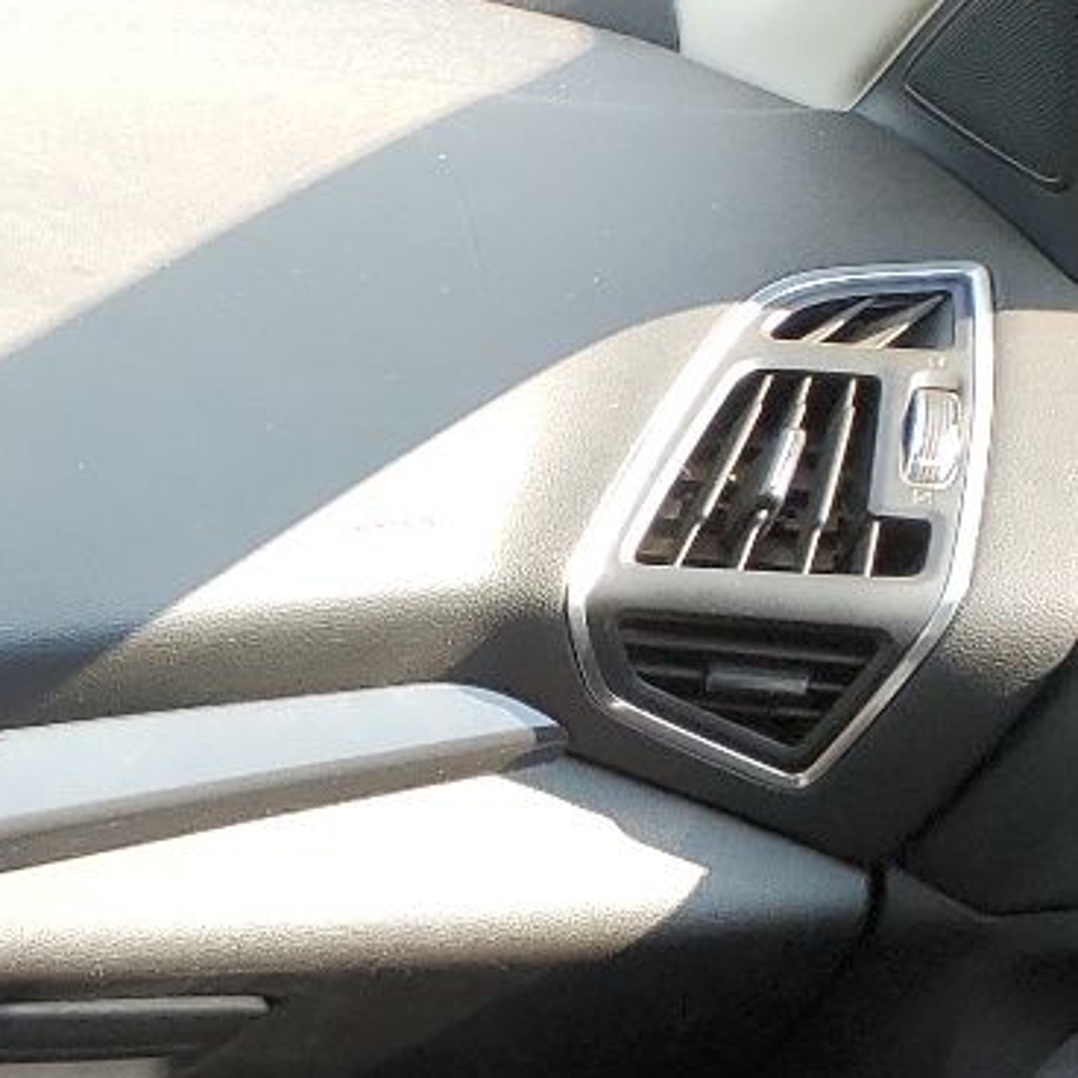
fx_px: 3523
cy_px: 1629
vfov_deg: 15.9
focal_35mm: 100
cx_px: -1116
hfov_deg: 14.3
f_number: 1.5
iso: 50
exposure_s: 1/217
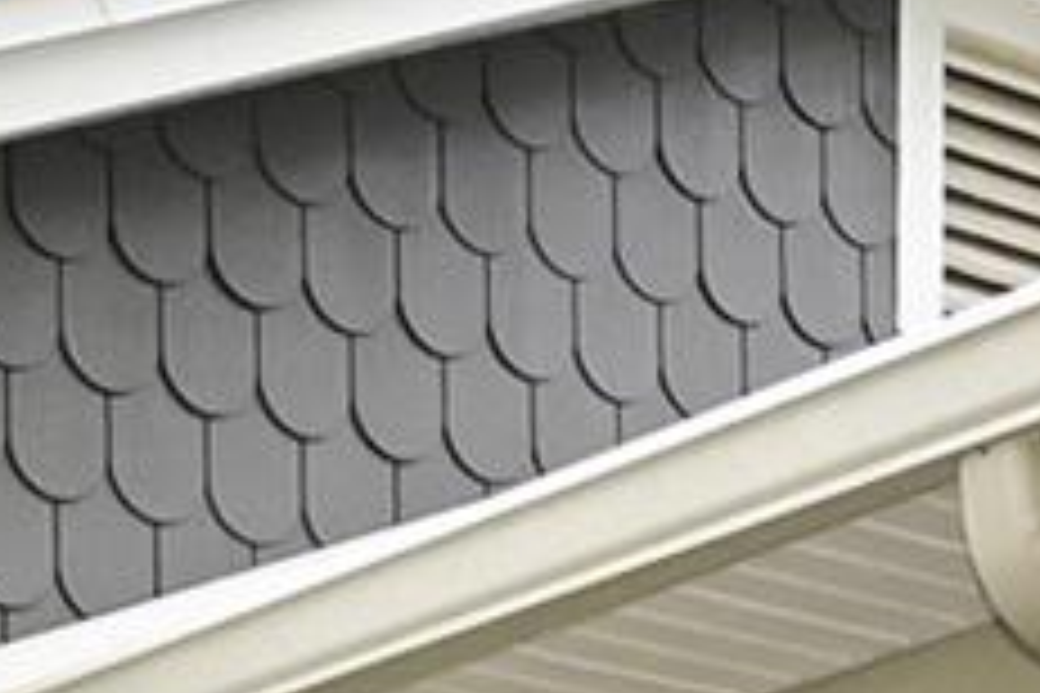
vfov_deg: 7.4
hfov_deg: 12.4
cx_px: 441
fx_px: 4795
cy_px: 1994
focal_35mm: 166
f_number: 13
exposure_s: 1/200
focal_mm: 16
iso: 800
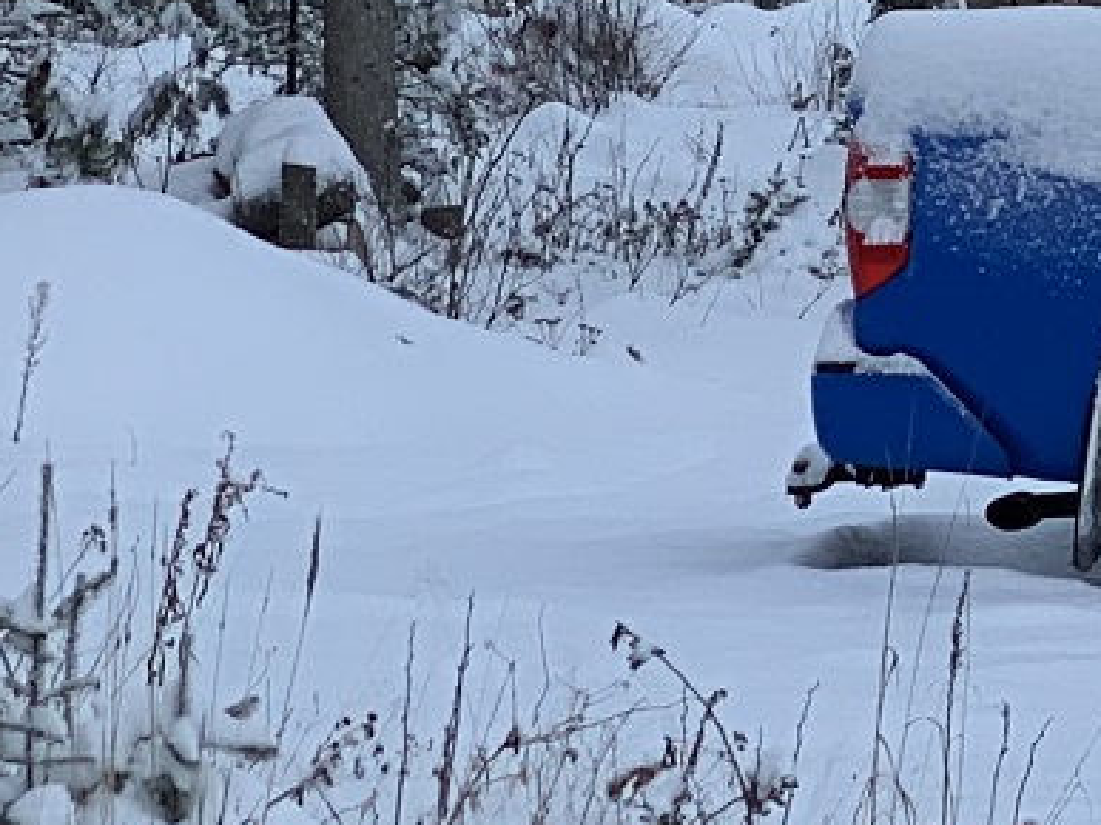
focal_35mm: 269
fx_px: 8553
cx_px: 2637
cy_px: -731
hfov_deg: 7.0
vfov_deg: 5.4
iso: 16
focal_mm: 6
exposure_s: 1/122
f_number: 2.4
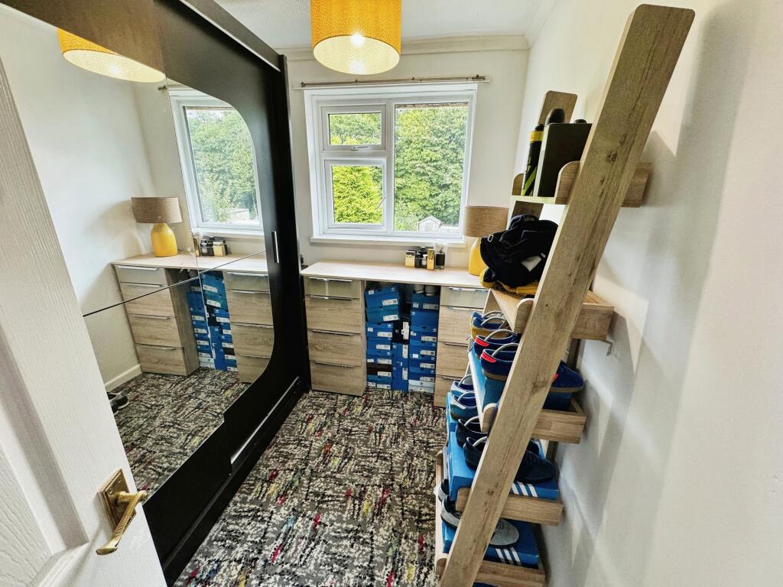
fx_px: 317
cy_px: 294
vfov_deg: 85.7
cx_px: 392
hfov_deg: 102.1
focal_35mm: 14
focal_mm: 2.22
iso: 200
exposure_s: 1/99
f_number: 2.2
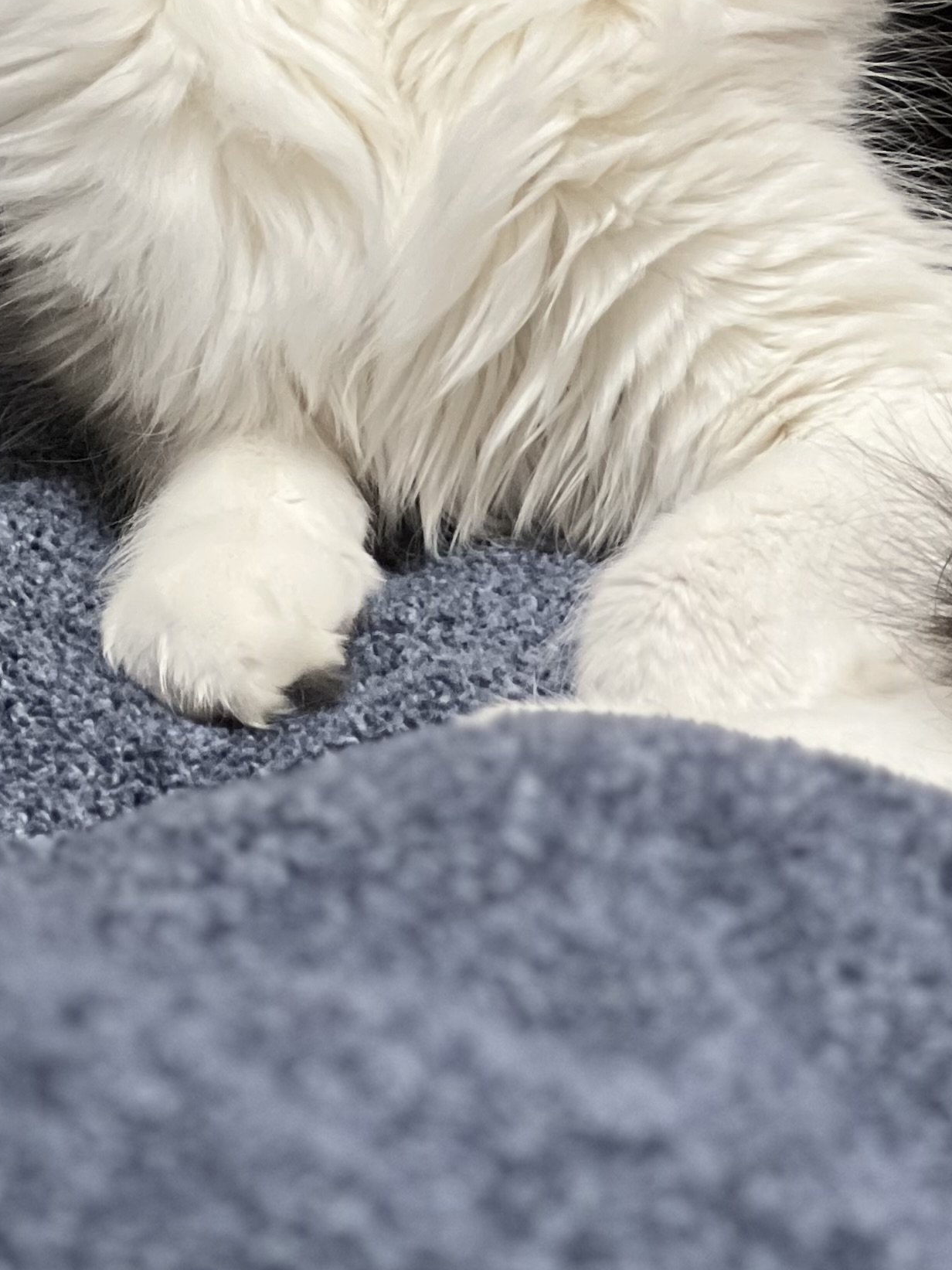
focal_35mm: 189
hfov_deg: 7.8
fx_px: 6931
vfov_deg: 10.3
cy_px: -196
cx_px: 989
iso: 400
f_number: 2.8
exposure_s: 1/36
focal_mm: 9
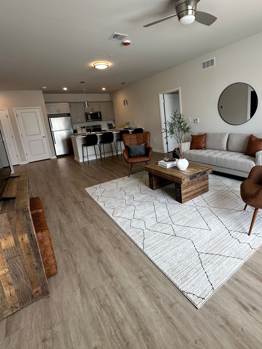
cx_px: 152
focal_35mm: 18
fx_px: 182
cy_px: 152
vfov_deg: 87.3
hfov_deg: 71.1
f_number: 2.2
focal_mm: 2.22
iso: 64
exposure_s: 1/99
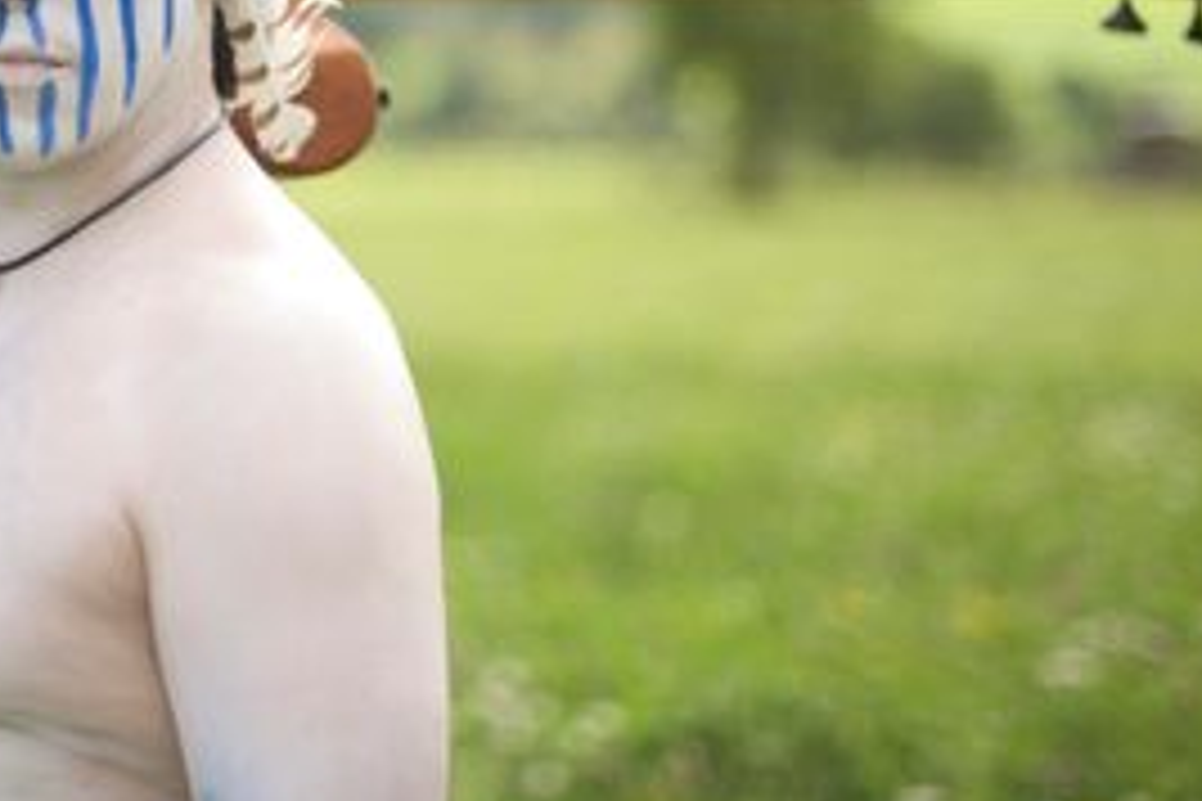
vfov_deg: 14.1
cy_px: 112
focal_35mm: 96
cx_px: 360
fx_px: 3205
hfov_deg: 21.1
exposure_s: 1/1000
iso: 50
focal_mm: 50
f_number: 1.4
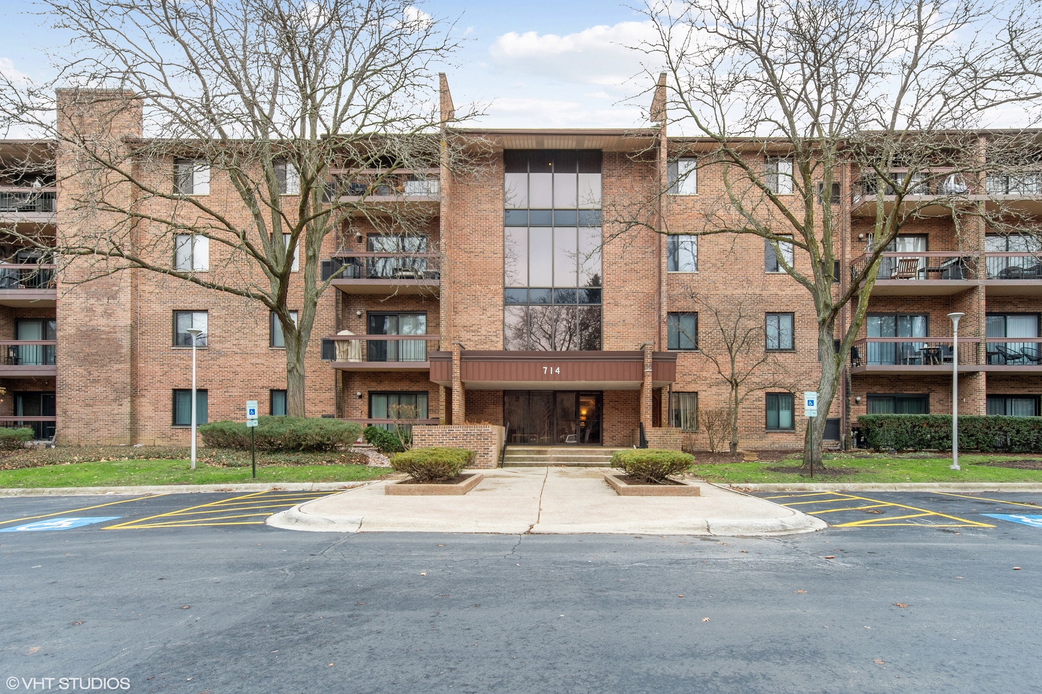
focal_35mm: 18
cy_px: 347
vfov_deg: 67.4
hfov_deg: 90.0
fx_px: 521
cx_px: 521
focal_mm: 12
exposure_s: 1/40
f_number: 8
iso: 320
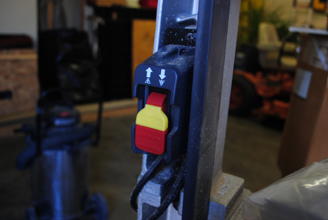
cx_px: 164
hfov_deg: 53.1
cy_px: 110
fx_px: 328
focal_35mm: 36
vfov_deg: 37.0
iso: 100
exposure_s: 1/15
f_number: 4
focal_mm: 24
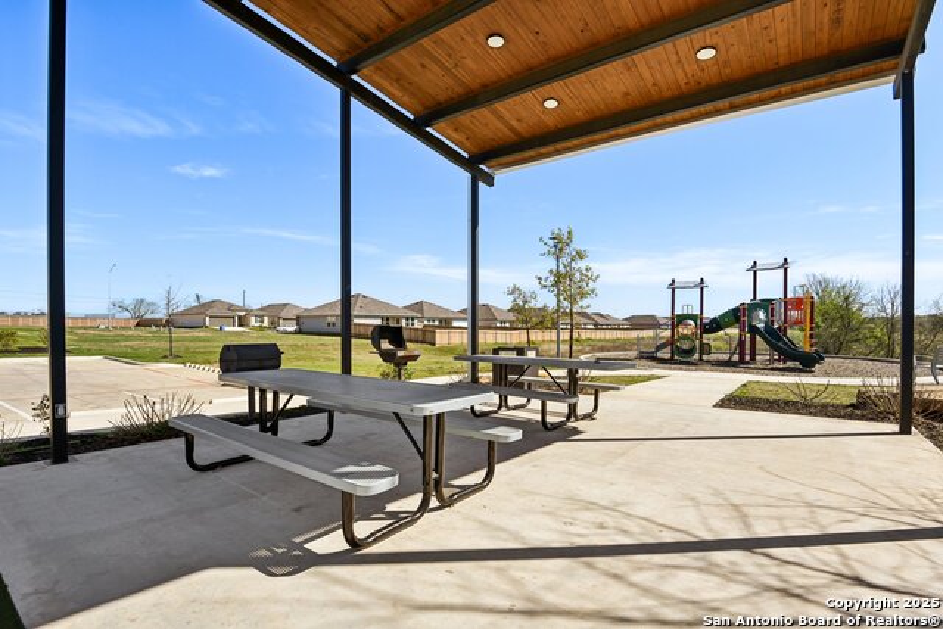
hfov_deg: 93.3
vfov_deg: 70.5
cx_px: 472
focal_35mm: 17
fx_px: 445
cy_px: 314
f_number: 8
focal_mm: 17
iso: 400
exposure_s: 1/800
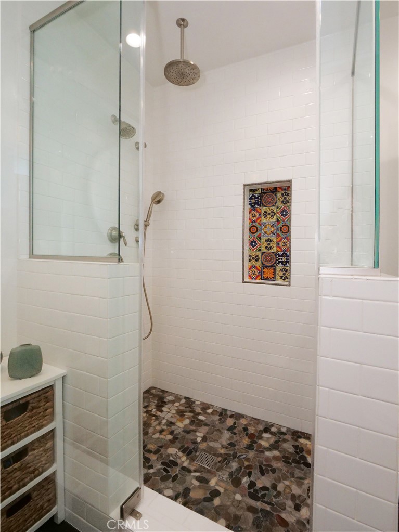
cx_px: 200
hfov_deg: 78.1
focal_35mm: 16
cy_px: 266
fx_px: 246
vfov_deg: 94.5
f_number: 8
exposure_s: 1/200
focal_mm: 8
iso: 2000
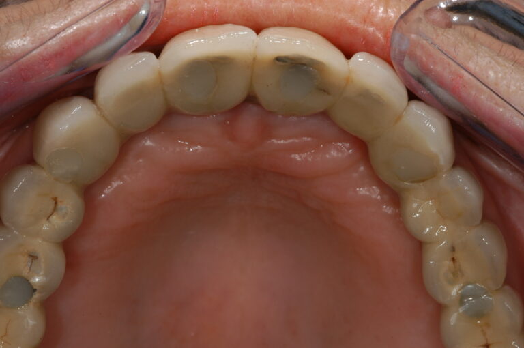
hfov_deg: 13.1
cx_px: 262
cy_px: 174
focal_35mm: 158
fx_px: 2290
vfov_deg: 8.7
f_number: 32
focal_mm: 105
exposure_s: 1/180
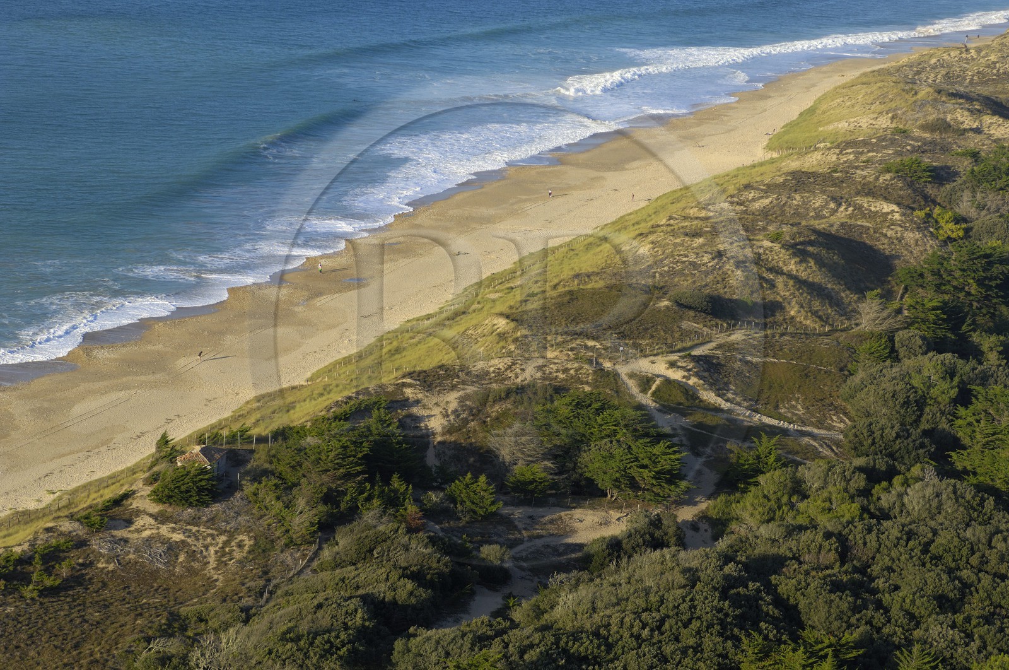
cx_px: 504
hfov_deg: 20.9
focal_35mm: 98
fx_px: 2729
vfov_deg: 14.0
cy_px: 335
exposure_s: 1/500
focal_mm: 65
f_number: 5
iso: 100
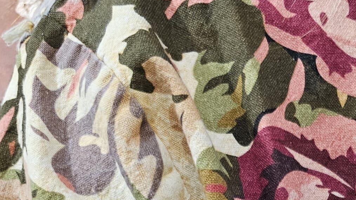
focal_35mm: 71
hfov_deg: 28.4
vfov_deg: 14.1
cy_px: 409
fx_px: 670
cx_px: 334
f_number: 1.7
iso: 200
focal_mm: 6.3
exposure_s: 1/120
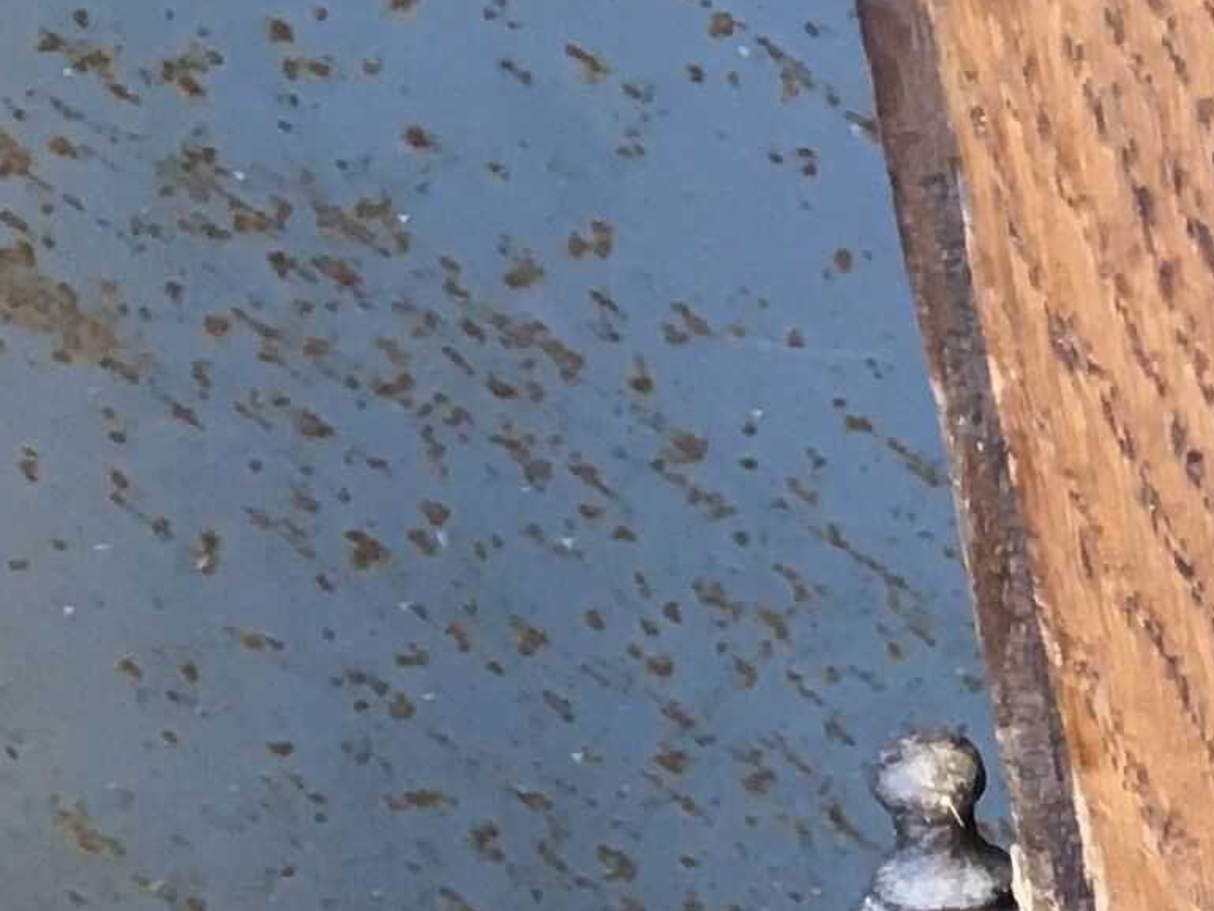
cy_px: 1789
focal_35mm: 152
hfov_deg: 10.9
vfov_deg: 9.2
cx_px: 2968
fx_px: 5332
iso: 64
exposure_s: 1/33
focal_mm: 4.15
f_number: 2.2
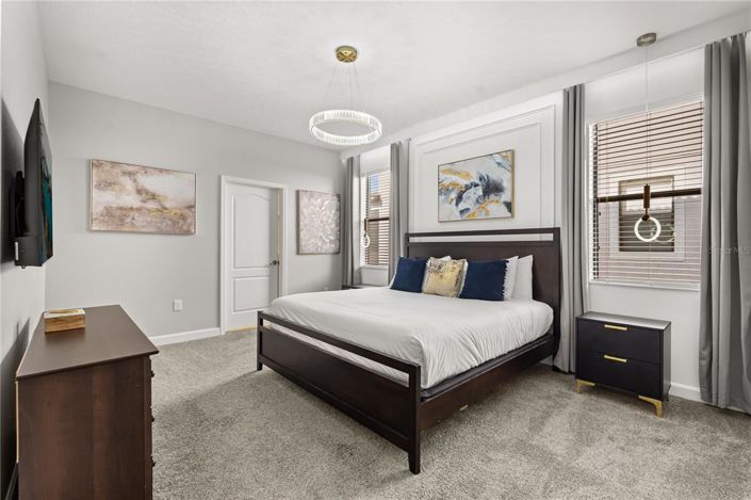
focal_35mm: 16
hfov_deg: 96.8
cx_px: 376
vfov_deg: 73.7
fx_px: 334
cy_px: 250
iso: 2000
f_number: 7.1
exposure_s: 1/30
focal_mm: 16
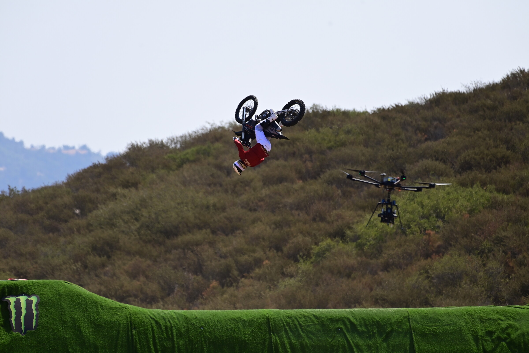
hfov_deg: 4.1
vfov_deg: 2.7
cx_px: 264
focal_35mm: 500
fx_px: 7347
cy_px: 176
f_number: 5.6
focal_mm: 500
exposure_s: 1/2500
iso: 500
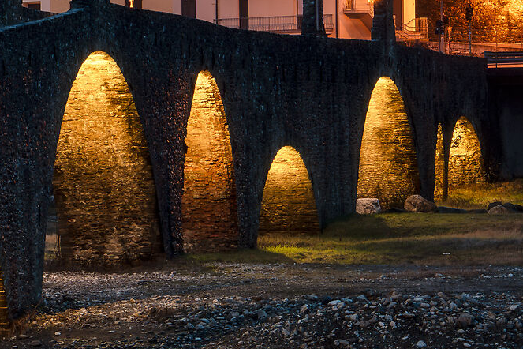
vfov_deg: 4.3
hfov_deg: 6.3
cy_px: 178
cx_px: -267
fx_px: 4683
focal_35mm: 322
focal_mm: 89.1
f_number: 11
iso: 100
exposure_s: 15
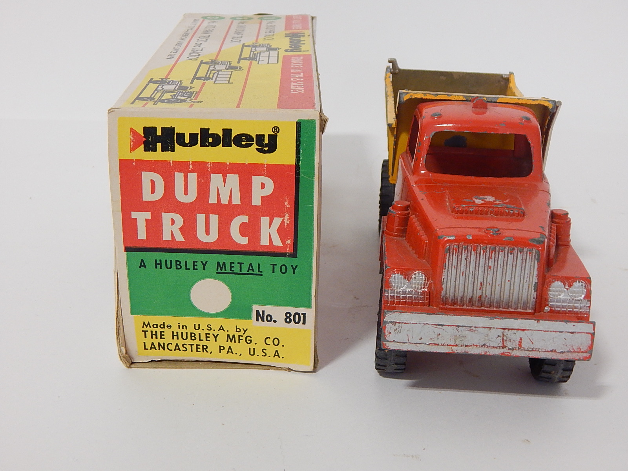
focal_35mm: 48
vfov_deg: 30.3
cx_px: 314
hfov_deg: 39.7
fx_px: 871
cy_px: 236
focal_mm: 8.6
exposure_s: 1/30
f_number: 3.7
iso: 280
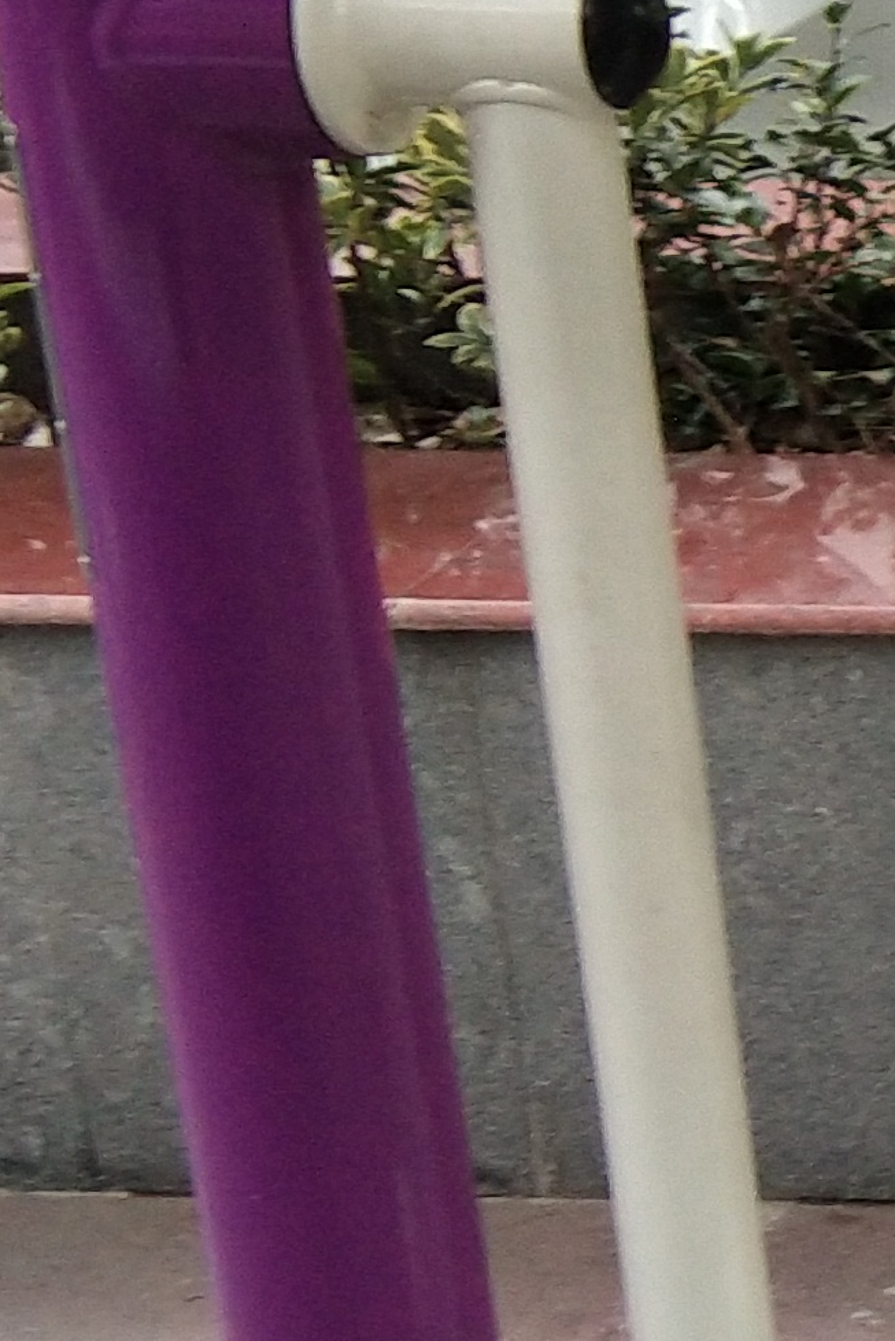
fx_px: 5107
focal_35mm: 137
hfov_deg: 8.7
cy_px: 530
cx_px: 2488
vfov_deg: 15.0
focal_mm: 3.69
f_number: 2.2
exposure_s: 1/100
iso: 80
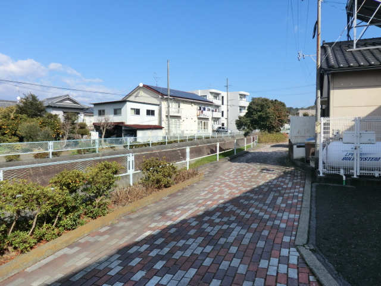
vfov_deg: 56.8
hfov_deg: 71.6
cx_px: 190
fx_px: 264
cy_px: 143
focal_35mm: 24
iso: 80
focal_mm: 4.3
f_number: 7.5
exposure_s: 1/200
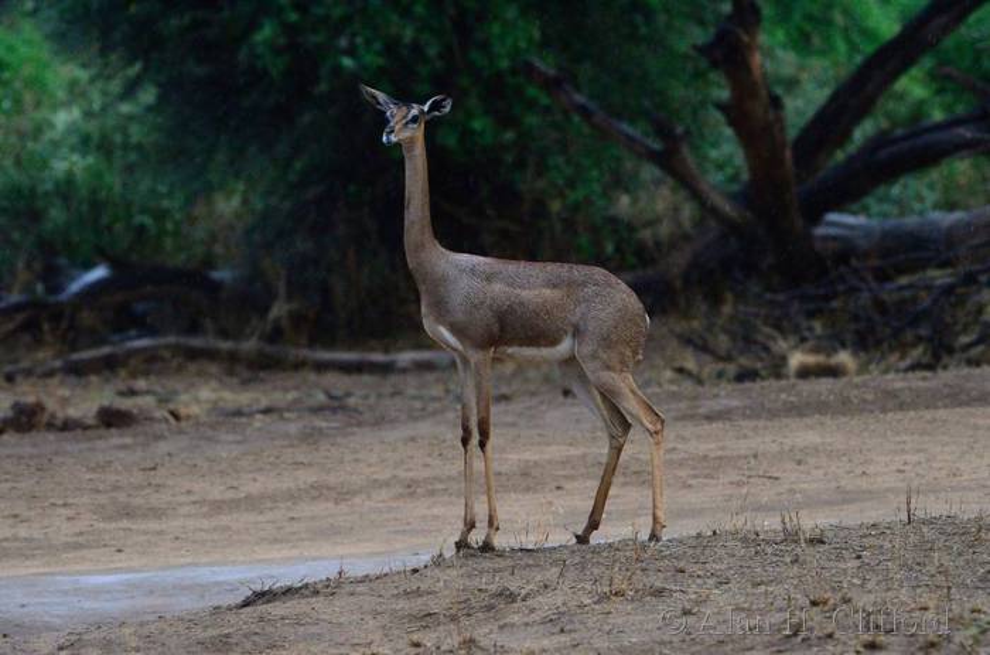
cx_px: 495
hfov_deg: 5.5
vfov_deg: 3.6
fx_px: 10287
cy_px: 328
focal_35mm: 375
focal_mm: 250
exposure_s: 1/400
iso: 6400
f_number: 5.3
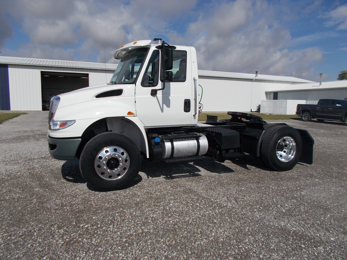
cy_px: 130
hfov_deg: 67.3
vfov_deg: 53.1
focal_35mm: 26
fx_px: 261
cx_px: 174
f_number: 8
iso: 80
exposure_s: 1/500
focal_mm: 4.6
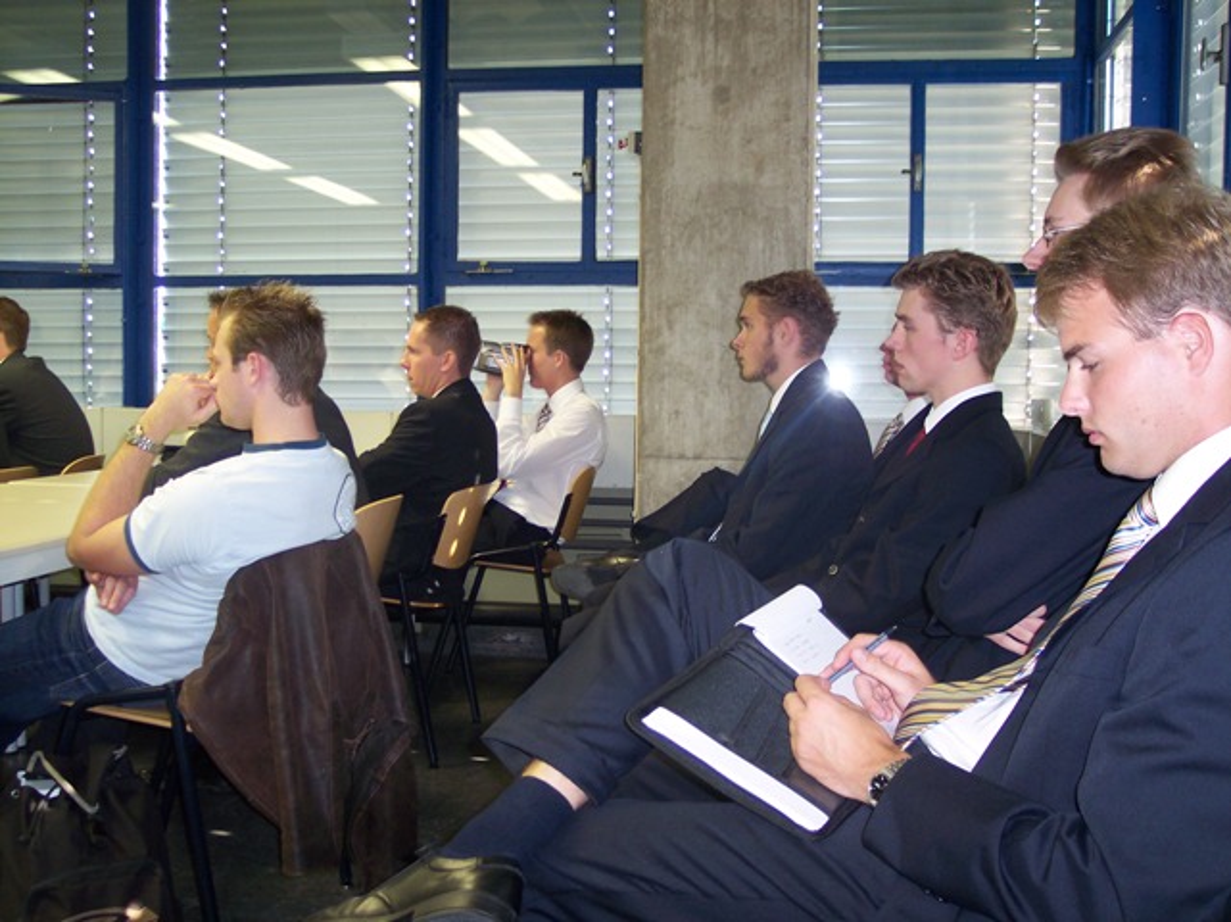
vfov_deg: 37.7
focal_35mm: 38
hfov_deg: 49.0
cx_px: 616
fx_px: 1351
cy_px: 461
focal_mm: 8
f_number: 2.8
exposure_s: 1/30
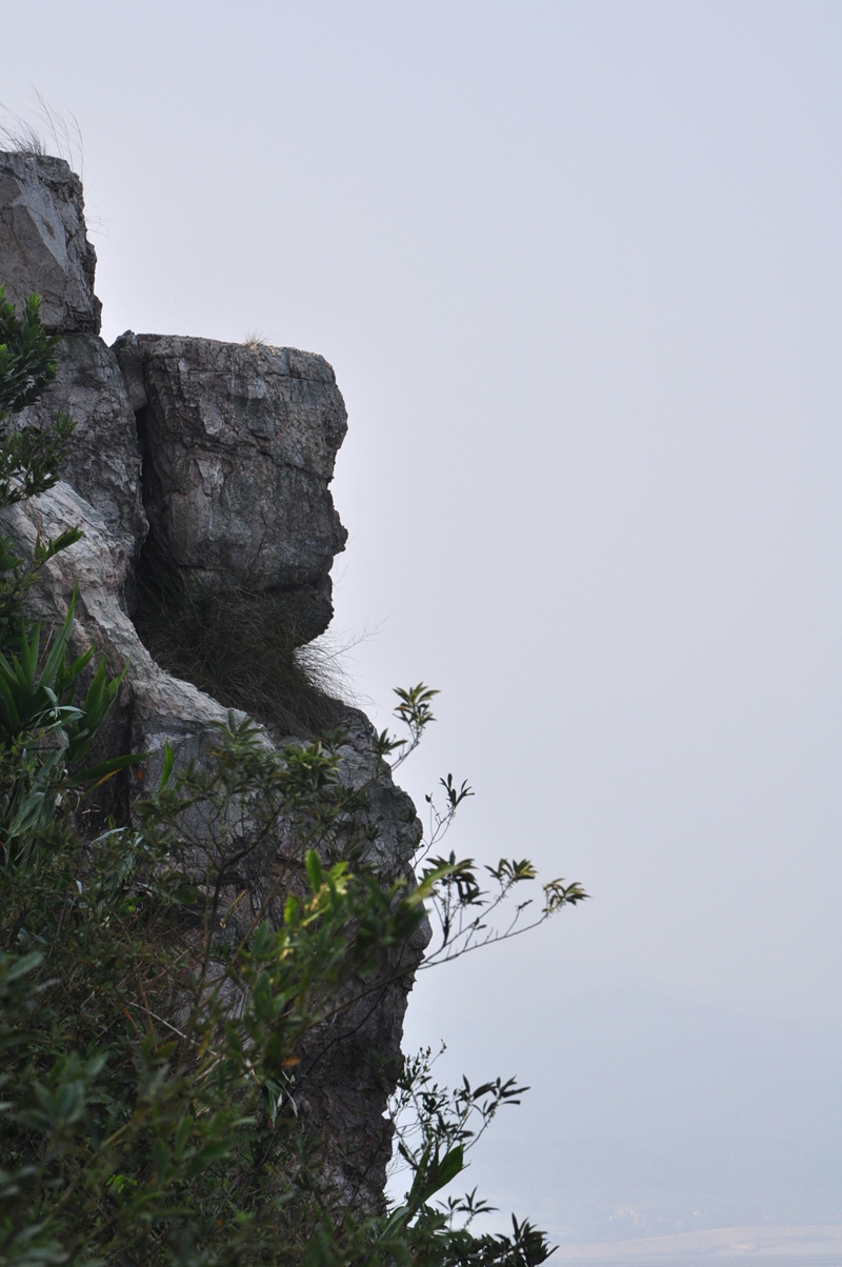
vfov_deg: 13.1
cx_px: 421
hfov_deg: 8.7
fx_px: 5538
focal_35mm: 158
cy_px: 634
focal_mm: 105
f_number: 14
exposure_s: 1/200
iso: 320
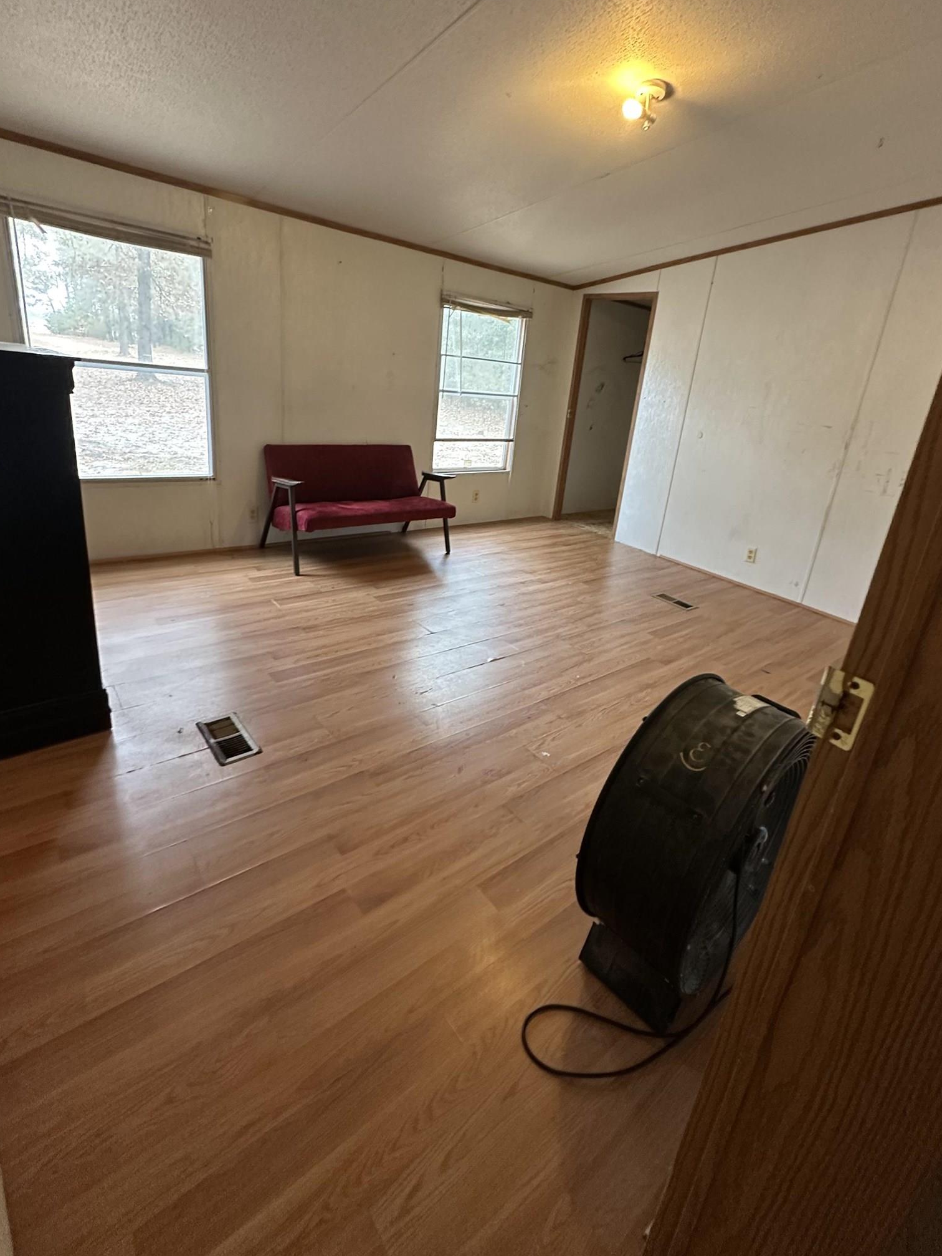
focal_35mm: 16
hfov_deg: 78.0
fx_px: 581
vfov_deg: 94.2
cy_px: 569
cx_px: 502
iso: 400
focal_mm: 2.22
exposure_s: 1/60
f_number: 2.2
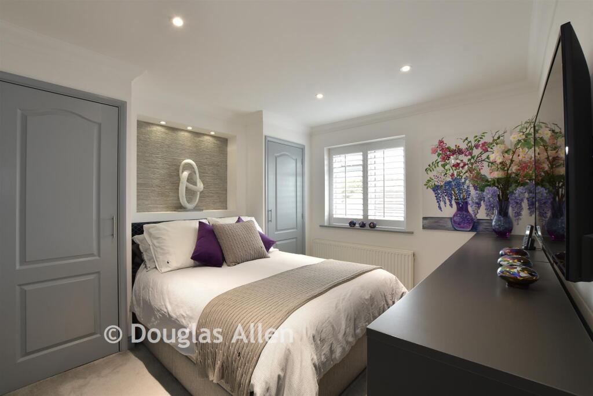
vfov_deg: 77.3
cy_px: 198
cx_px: 296
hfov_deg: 100.4
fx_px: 247
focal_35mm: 15
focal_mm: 10
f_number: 8
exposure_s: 1/2
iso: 100
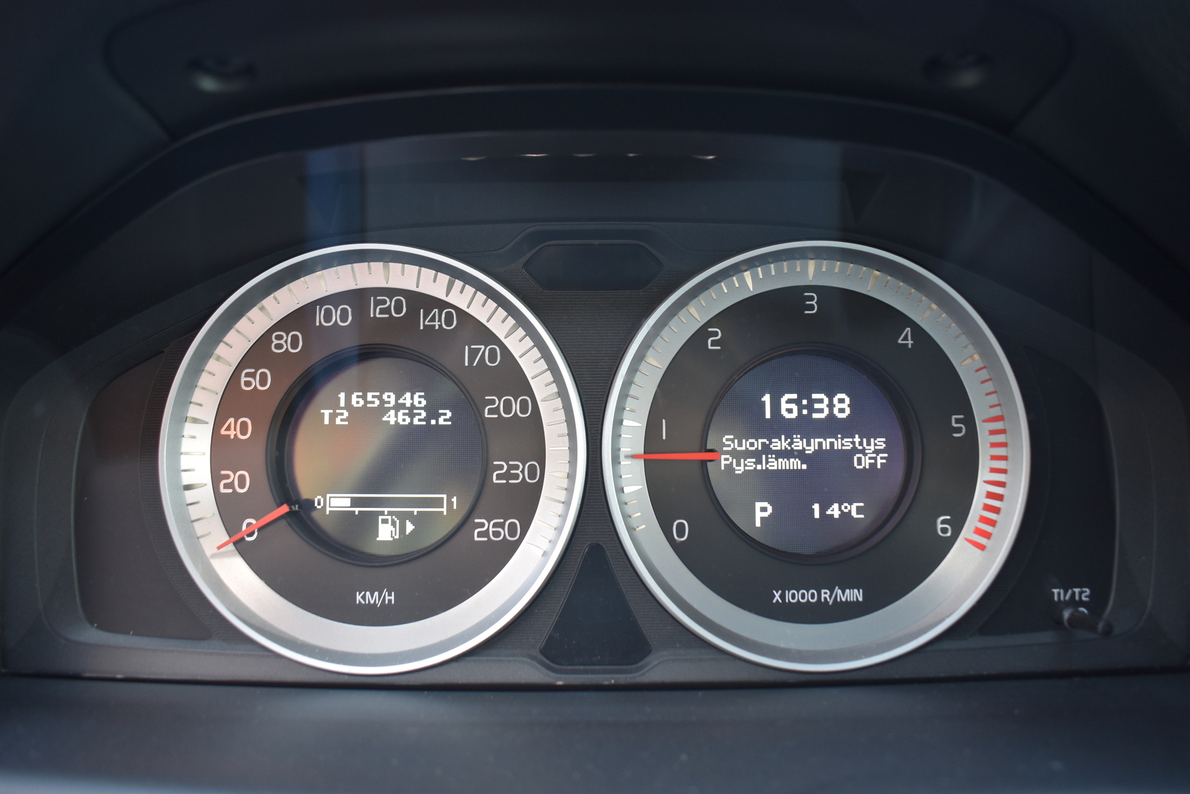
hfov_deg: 67.4
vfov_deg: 47.9
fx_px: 892
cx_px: 595
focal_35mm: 27
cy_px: 397
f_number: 4
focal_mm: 18
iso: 720
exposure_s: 1/60
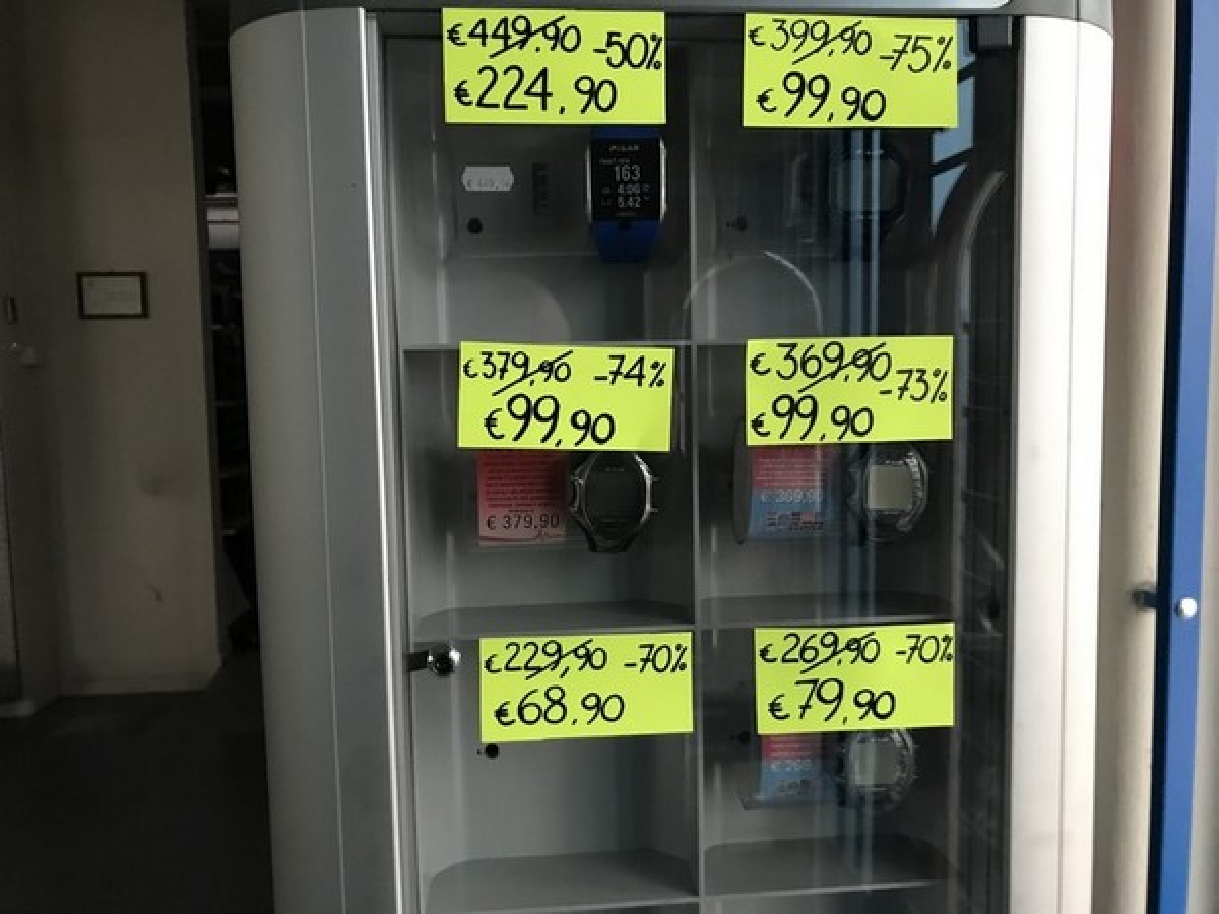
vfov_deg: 49.7
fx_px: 986
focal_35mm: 28
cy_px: 457
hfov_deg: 63.4
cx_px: 610
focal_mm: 3.99
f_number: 1.8
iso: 100
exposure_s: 1/10
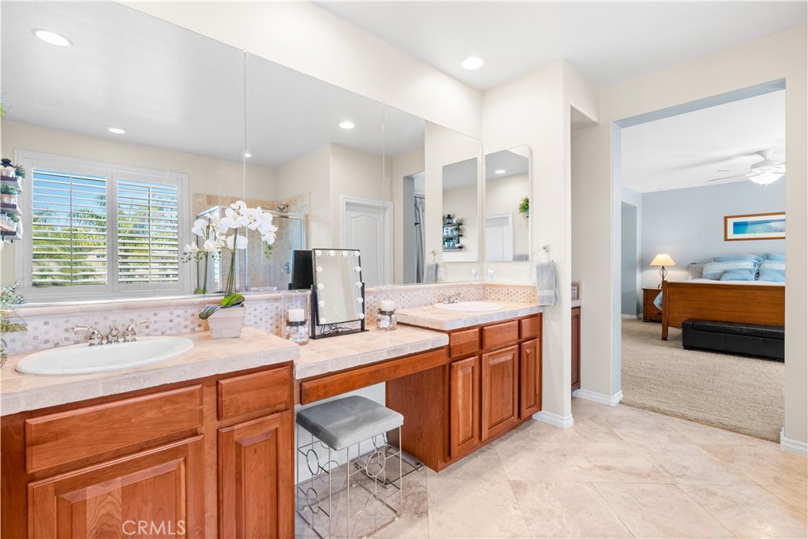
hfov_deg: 96.7
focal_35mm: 16
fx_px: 359
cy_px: 270
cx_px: 404
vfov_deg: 73.8
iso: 100
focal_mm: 16
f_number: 8
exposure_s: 1/2
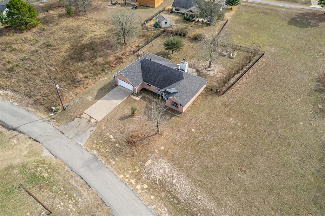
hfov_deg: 78.6
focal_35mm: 22
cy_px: 108
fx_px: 198
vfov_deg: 57.1
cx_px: 162
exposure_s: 1/1000
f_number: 2.8
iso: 100
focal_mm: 8.38
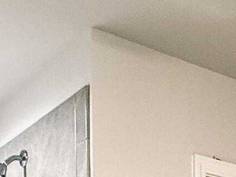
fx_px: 668
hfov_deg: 19.7
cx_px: 207
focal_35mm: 98
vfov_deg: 12.7
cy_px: 383
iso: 200
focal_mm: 2.22
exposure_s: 1/120
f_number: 2.2
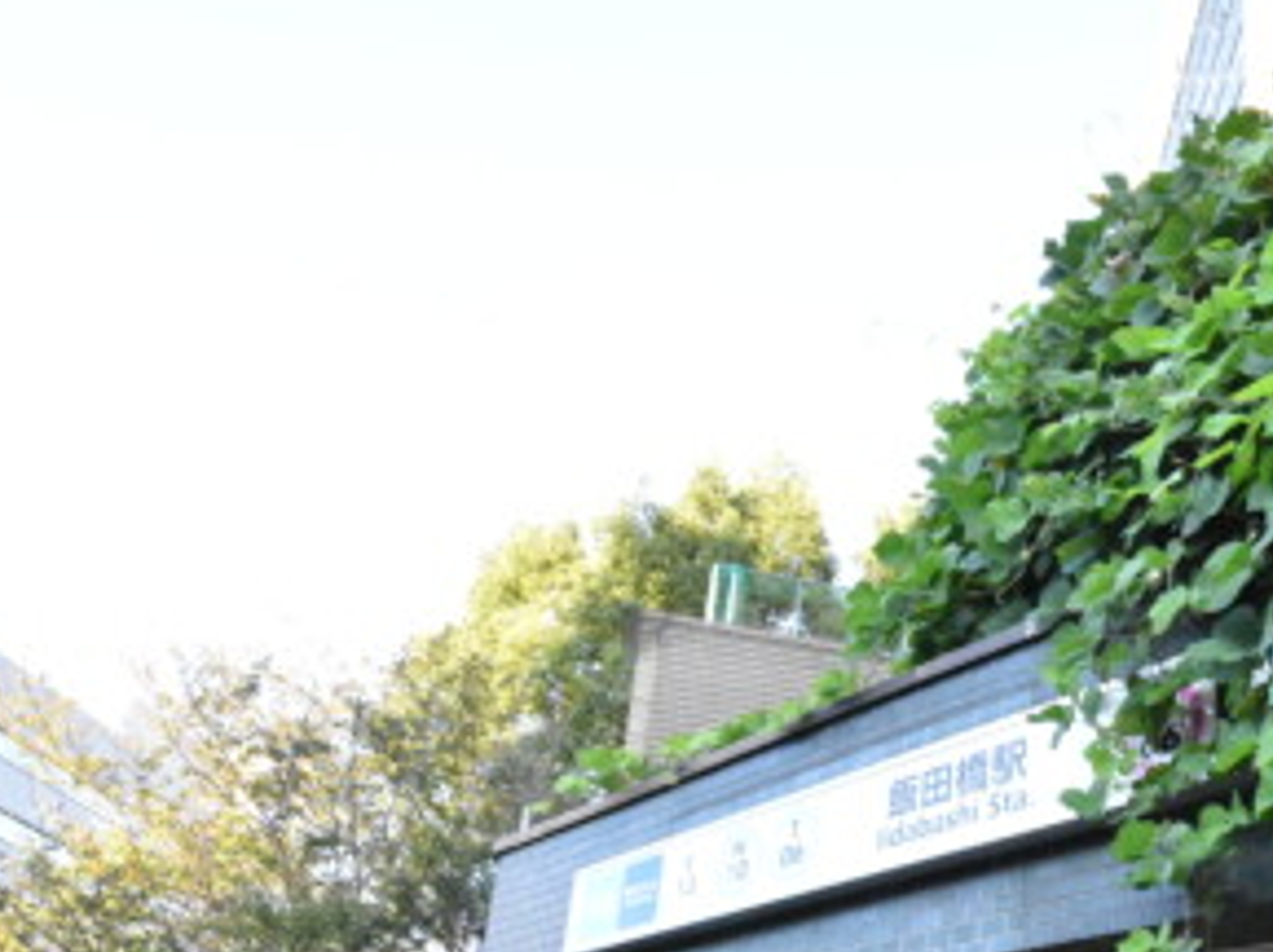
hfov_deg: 52.2
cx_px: 1066
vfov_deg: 39.7
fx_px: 1175
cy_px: 915
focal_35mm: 32
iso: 6400
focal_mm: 10
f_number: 11
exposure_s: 1/320
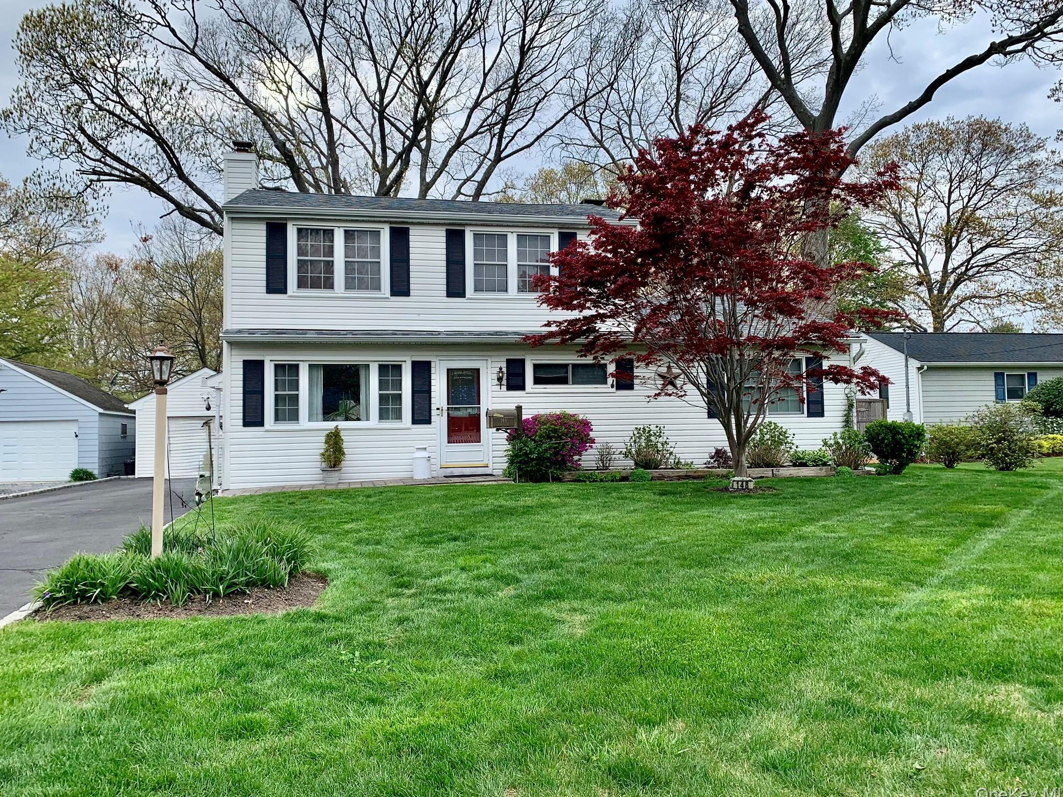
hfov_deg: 65.3
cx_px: 533
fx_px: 829
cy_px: 393
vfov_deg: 51.3
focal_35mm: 27
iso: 25
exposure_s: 1/497
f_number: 1.8
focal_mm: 4.25
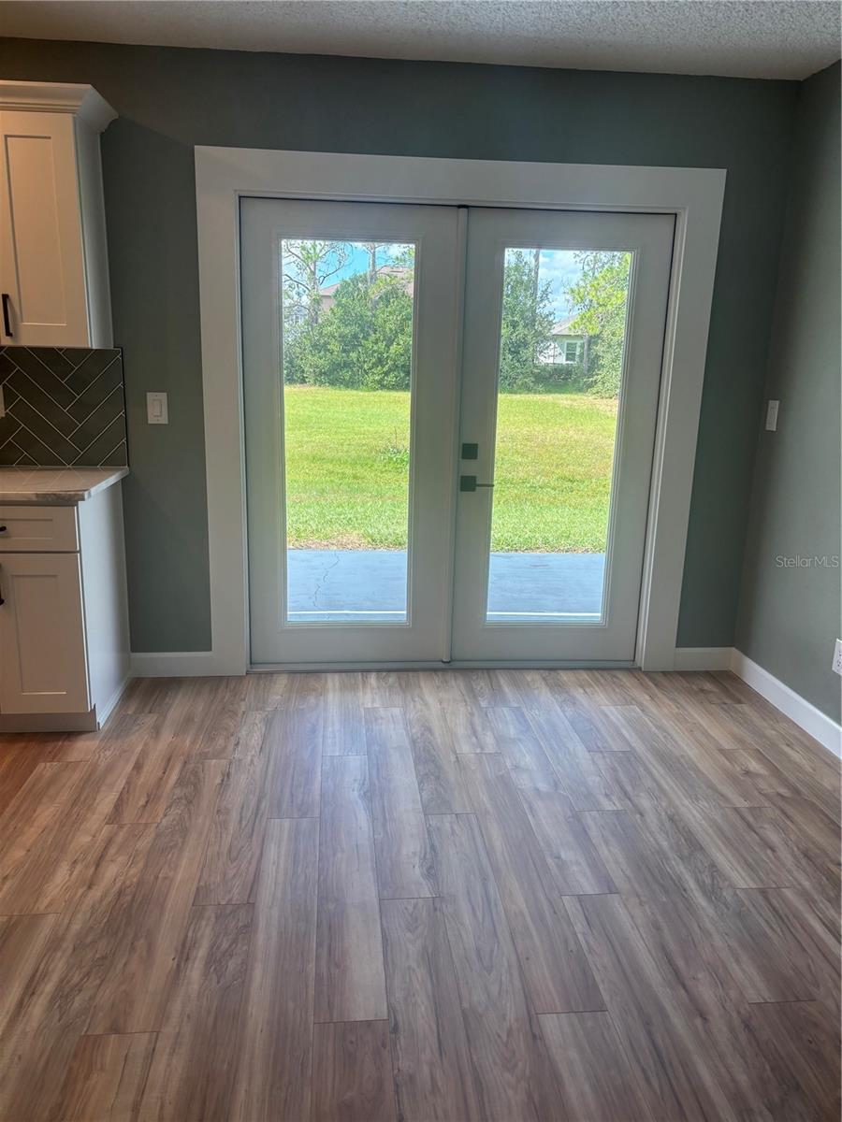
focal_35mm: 26
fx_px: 843
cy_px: 561
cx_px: 421
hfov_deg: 53.1
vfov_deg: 67.3
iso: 40
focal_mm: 5.96
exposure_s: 1/237
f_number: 1.6
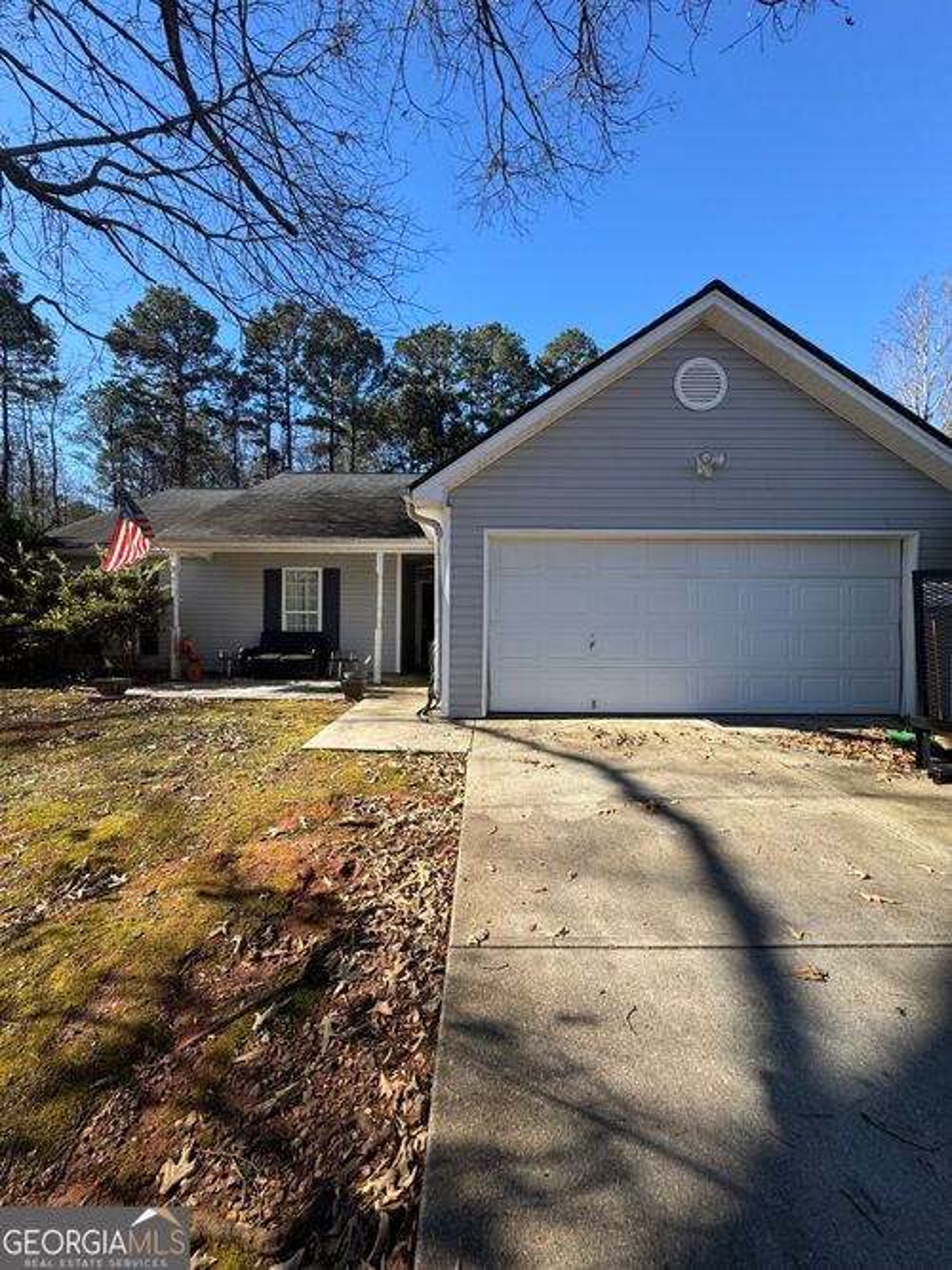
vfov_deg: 102.1
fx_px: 514
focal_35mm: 14
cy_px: 635
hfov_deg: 85.7
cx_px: 476
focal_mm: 2.22
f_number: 2.2
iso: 50
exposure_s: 1/796
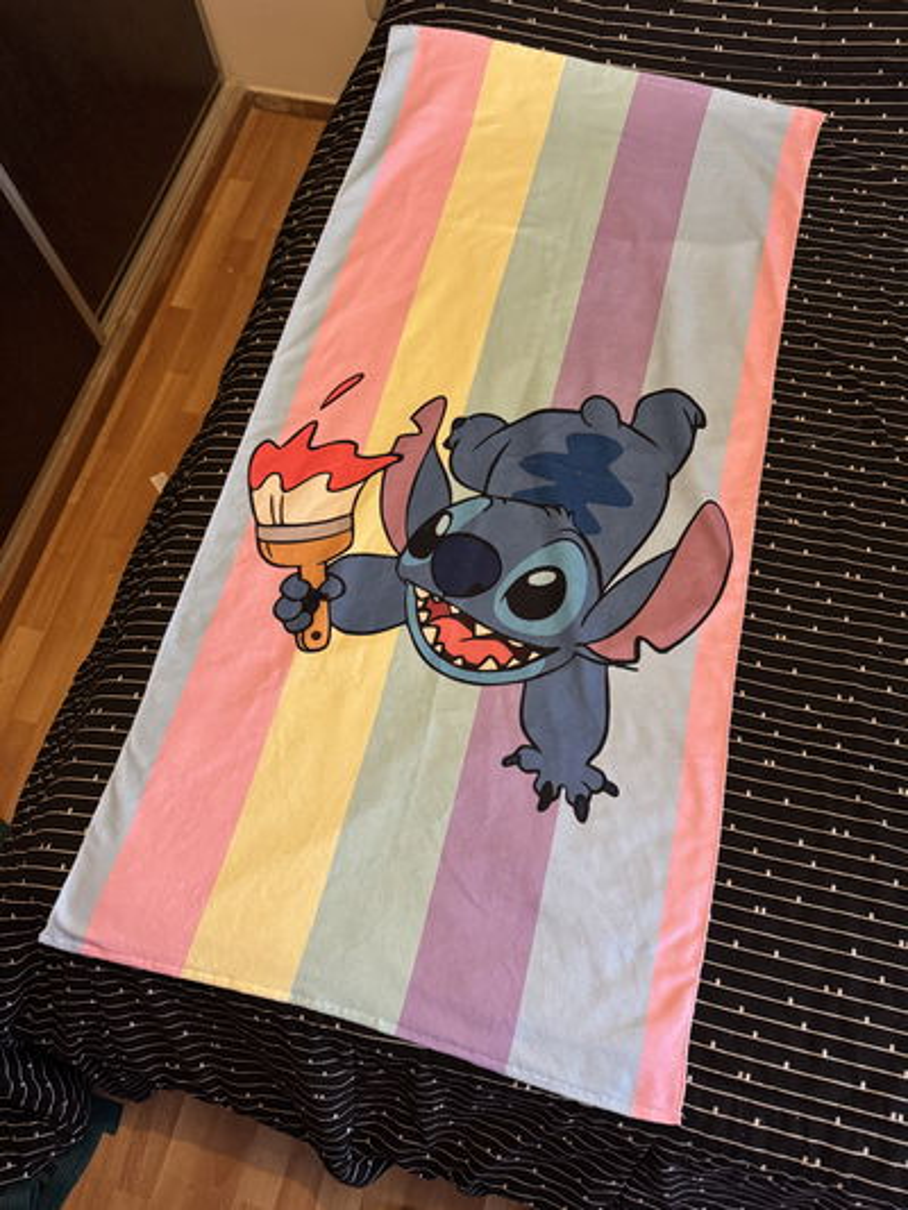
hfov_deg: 56.8
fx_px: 839
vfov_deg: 71.6
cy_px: 605
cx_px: 454
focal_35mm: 24
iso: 640
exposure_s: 1/33
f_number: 1.78
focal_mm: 6.76
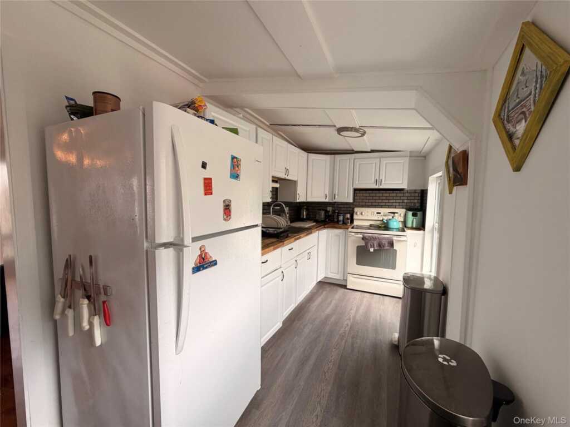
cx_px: 285
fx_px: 231
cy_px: 214
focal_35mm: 14
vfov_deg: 85.7
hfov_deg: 102.1
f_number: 2.2
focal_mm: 2.22
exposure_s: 1/121
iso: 160
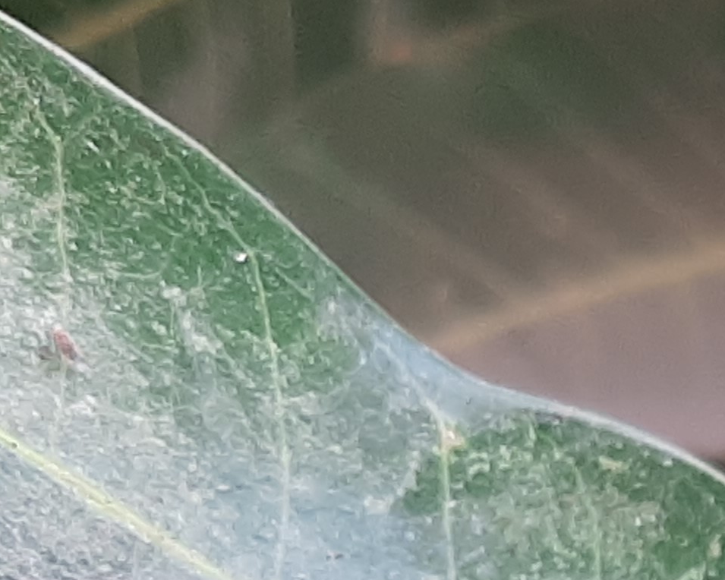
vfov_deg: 9.3
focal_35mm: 153
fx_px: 3283
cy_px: 1238
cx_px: 1238
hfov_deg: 11.8
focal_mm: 3.93
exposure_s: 1/100
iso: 62
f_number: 1.7
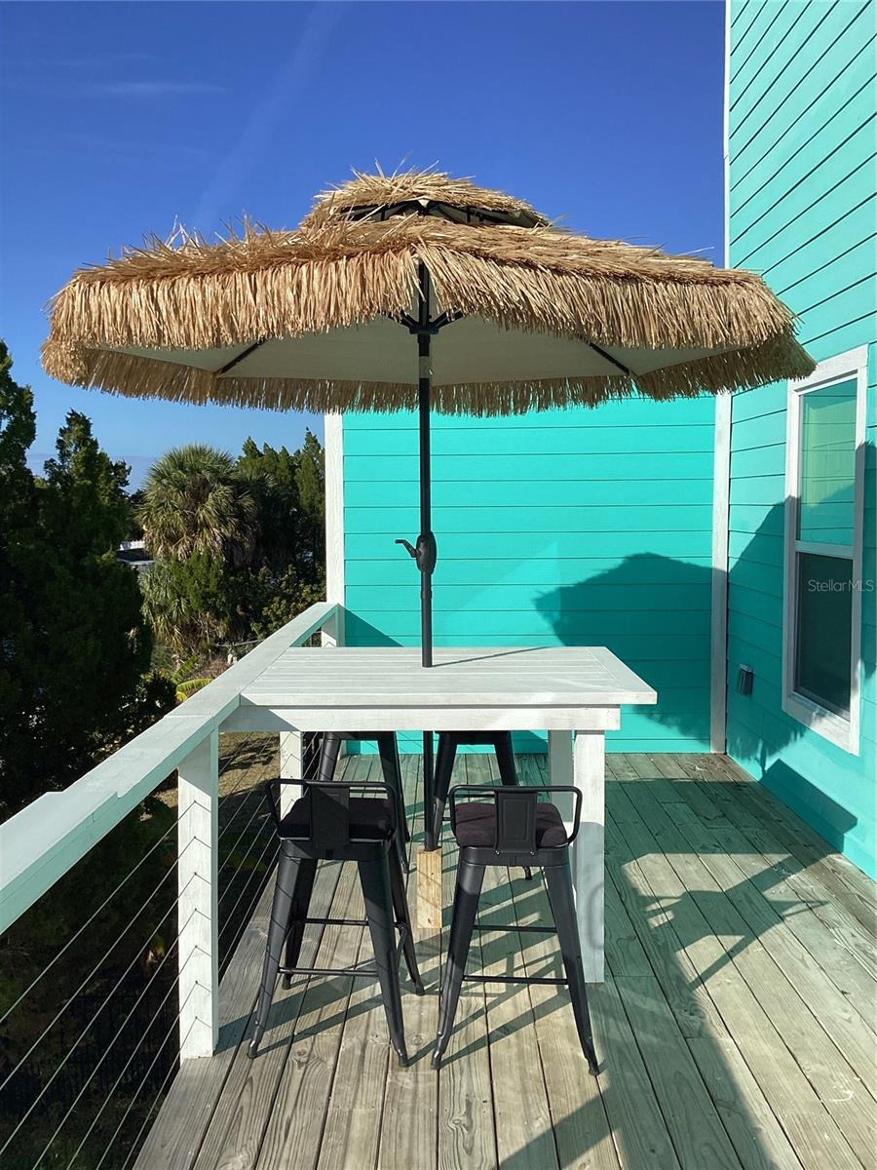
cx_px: 438
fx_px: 1047
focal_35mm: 31
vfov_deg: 58.4
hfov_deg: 45.4
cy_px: 585
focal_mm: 3.3
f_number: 2.4
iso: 25
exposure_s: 1/2469
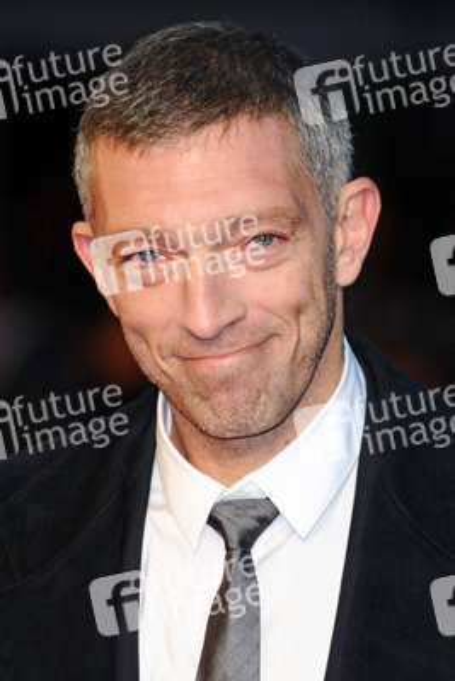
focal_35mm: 300
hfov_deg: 4.6
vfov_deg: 6.9
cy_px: 340
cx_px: 228
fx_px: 5682
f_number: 4.5
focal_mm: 200
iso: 320
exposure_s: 1/200
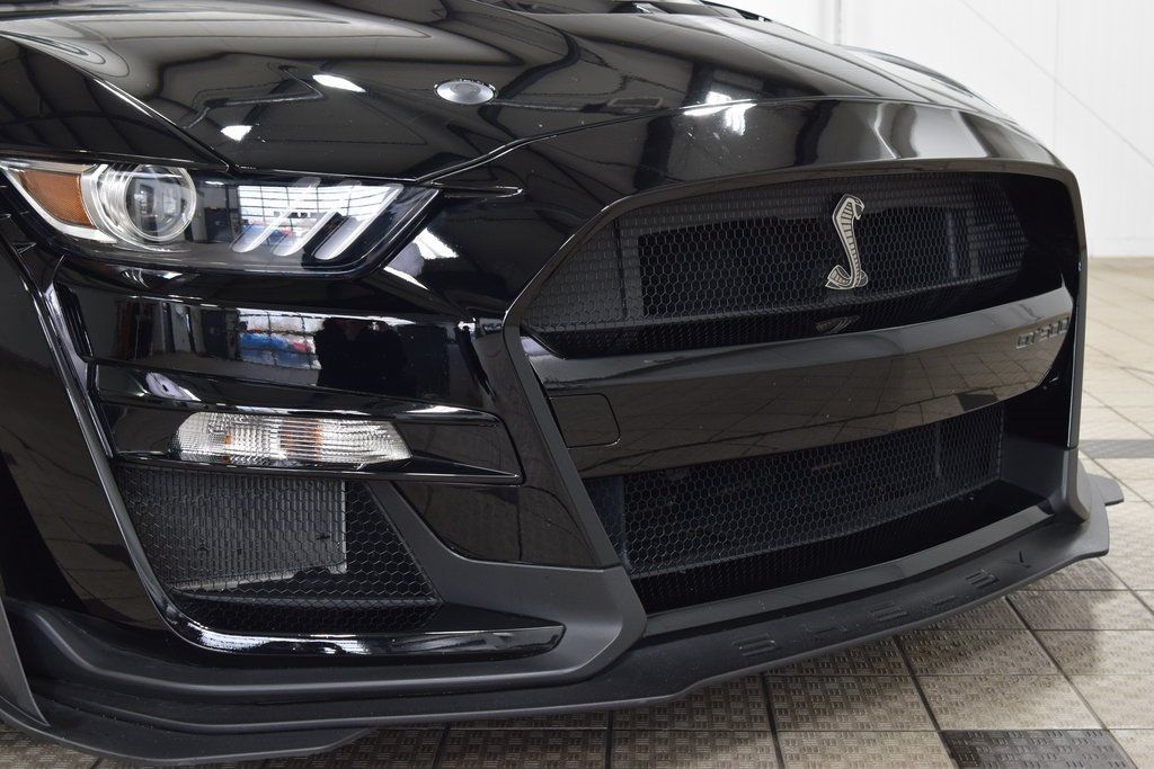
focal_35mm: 52
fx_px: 1683
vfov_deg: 25.8
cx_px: 577
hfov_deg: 37.8
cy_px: 384
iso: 640
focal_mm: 35
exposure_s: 1/15
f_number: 6.3
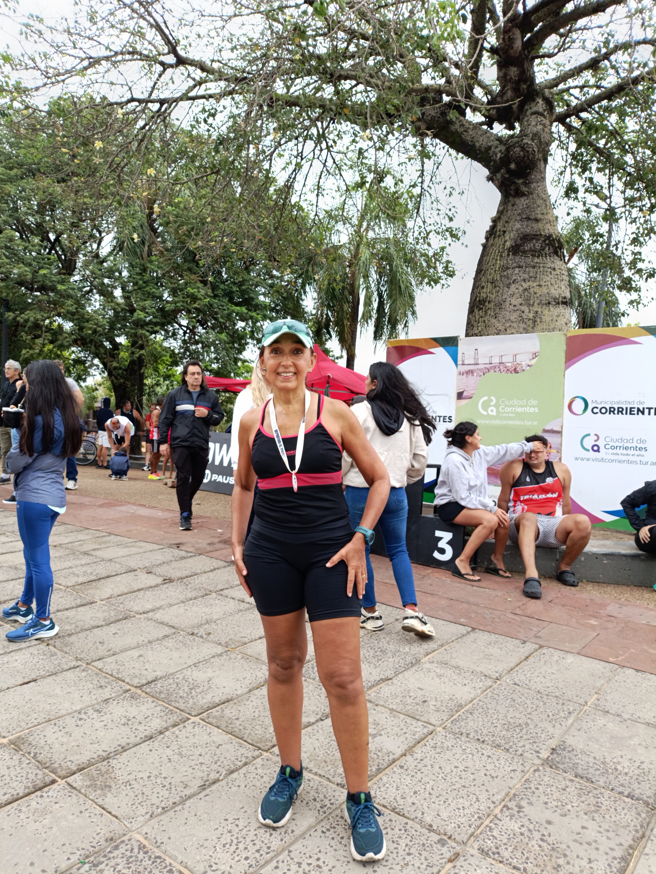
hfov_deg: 54.9
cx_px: 328
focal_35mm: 25
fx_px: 631
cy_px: 437
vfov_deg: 69.4
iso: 50
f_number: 1.7
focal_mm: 4.71
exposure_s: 1/112
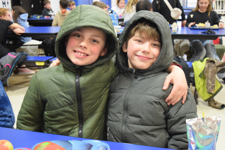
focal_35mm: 45
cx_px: 112
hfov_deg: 43.6
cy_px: 75
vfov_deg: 29.9
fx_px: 281
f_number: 4.2
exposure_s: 1/50
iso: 3200
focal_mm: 30
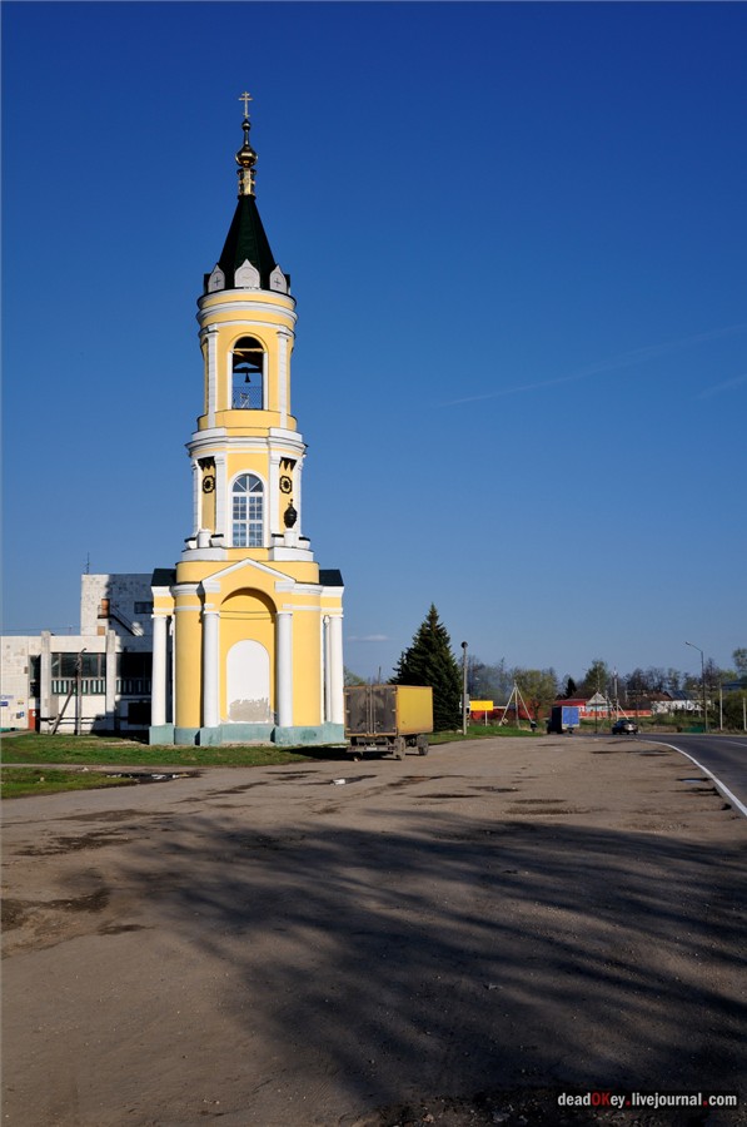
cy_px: 564
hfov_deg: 36.8
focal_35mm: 36
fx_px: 1124
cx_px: 374
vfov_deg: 53.2
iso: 200
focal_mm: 24
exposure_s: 1/1600
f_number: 6.3
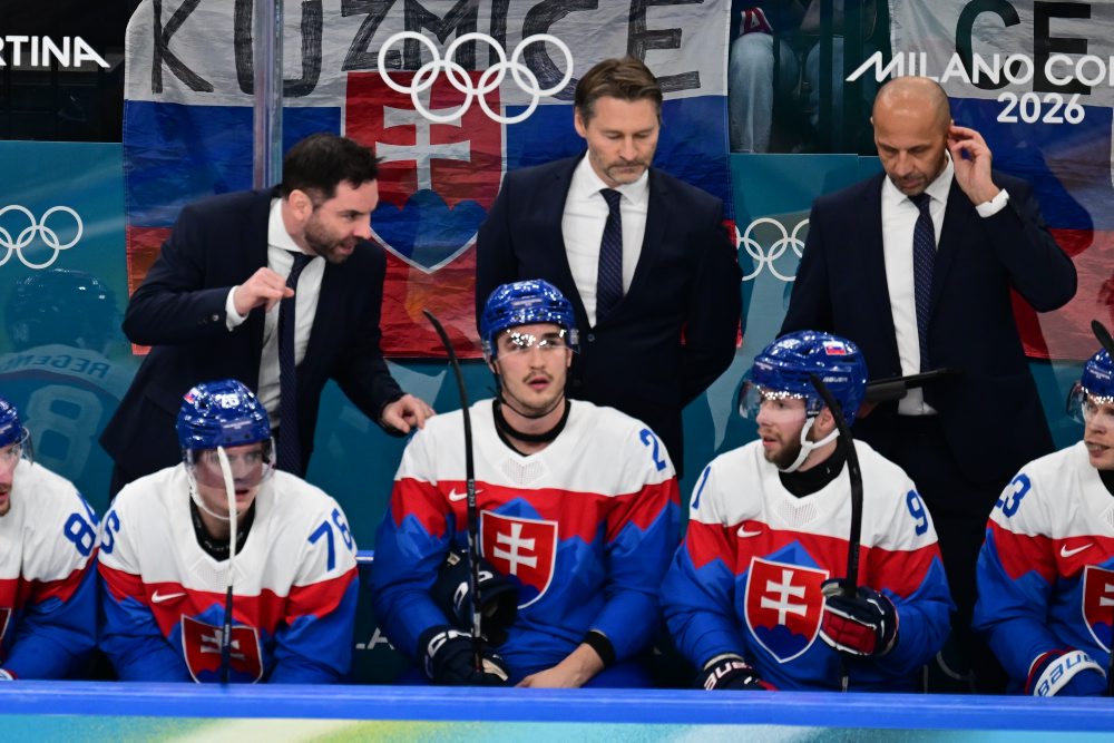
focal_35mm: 400
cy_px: 372
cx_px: 557
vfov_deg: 3.4
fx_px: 12379
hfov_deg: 5.2
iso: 2000
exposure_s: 1/640
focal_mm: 400
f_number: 5.6
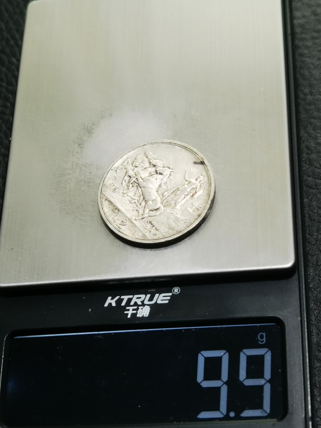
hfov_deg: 22.9
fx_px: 791
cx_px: 160
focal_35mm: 64
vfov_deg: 30.3
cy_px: 214
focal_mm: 6.67
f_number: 1.9
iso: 100
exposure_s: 1/100
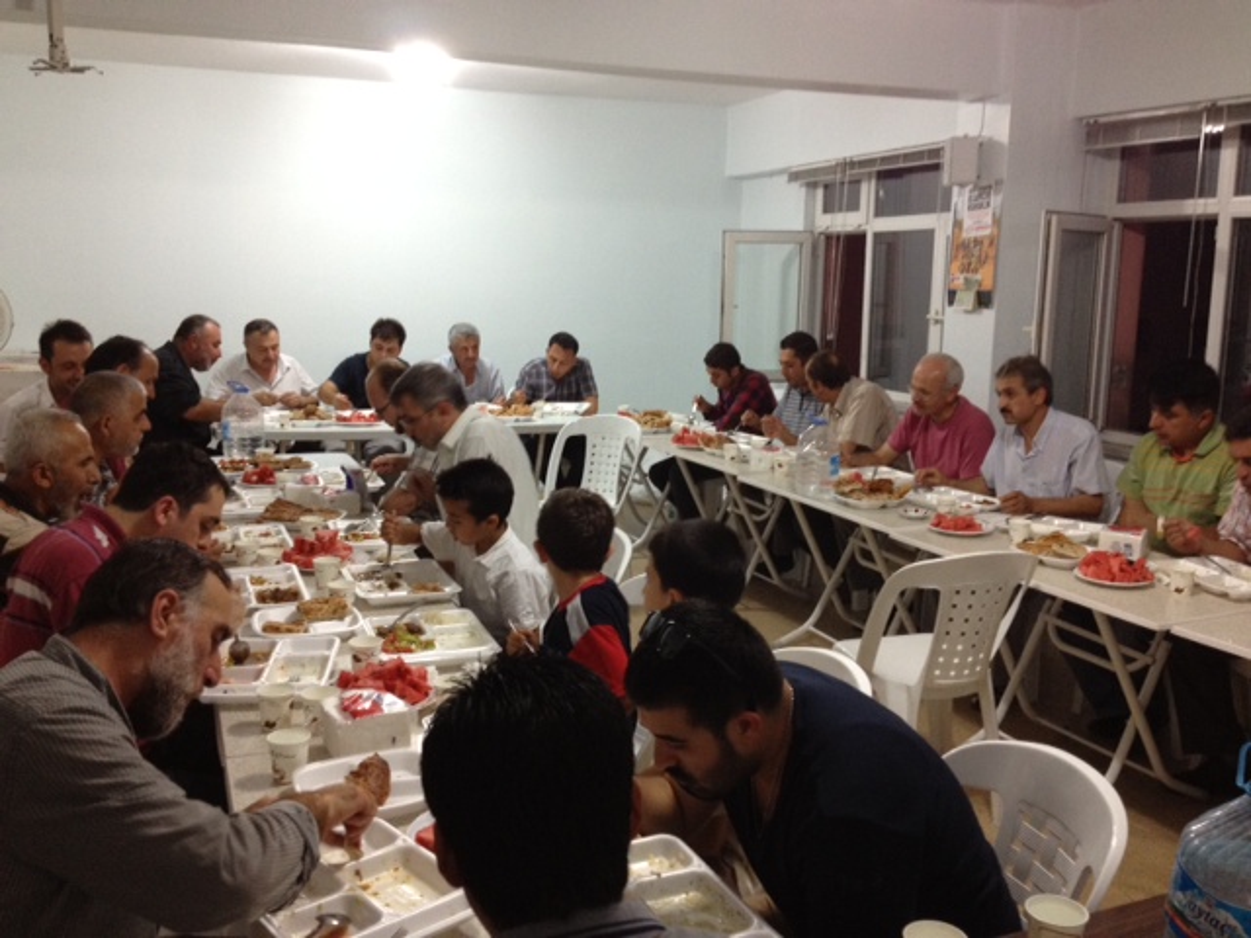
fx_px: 1265
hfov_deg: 52.6
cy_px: 469
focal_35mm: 35
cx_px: 626
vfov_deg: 40.7
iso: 160
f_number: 2.4
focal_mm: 4.28
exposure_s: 1/20
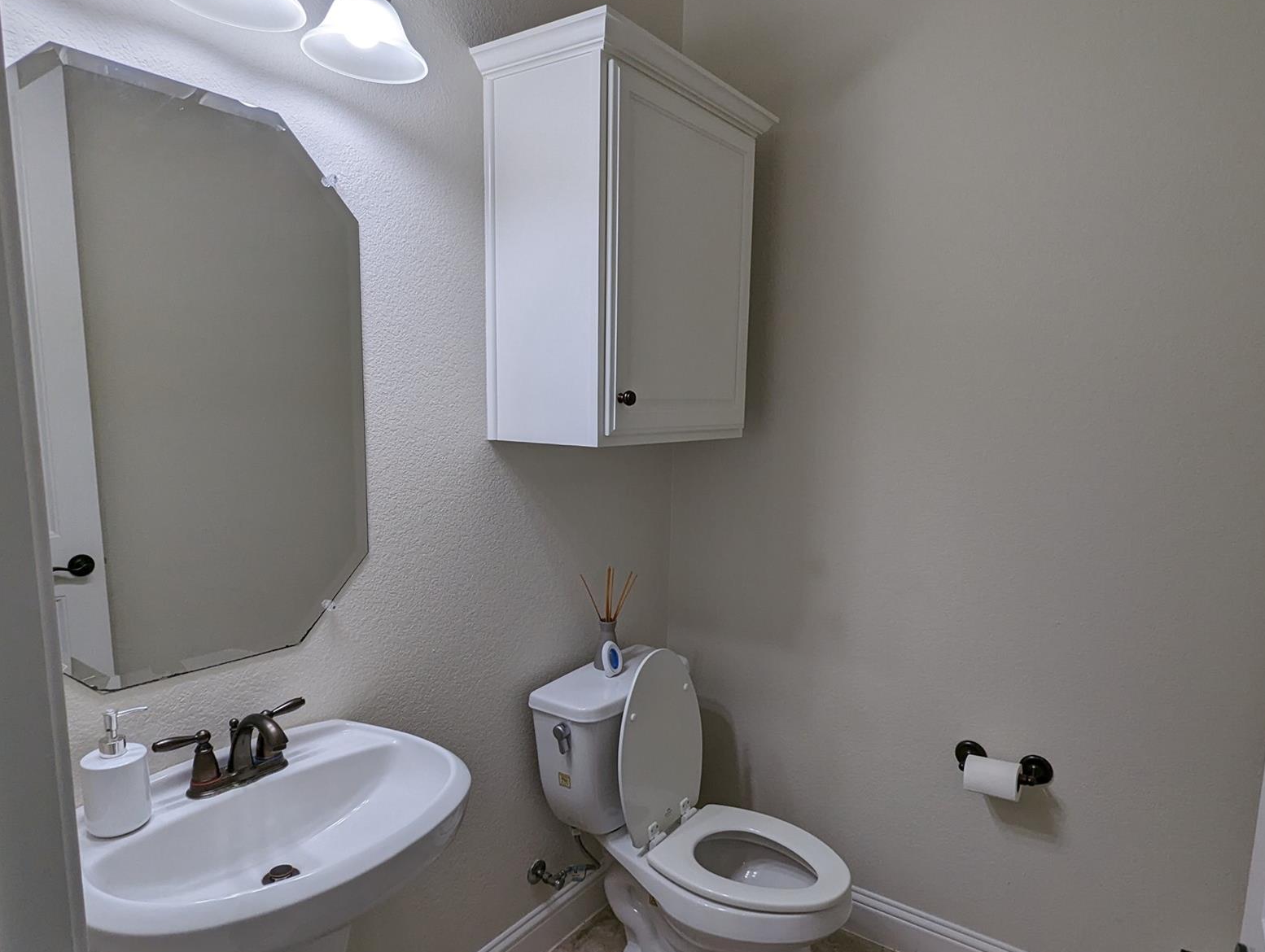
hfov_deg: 78.9
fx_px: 768
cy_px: 509
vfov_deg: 63.5
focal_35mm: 21
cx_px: 660
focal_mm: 2.35
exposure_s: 1/120
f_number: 2.2
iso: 51
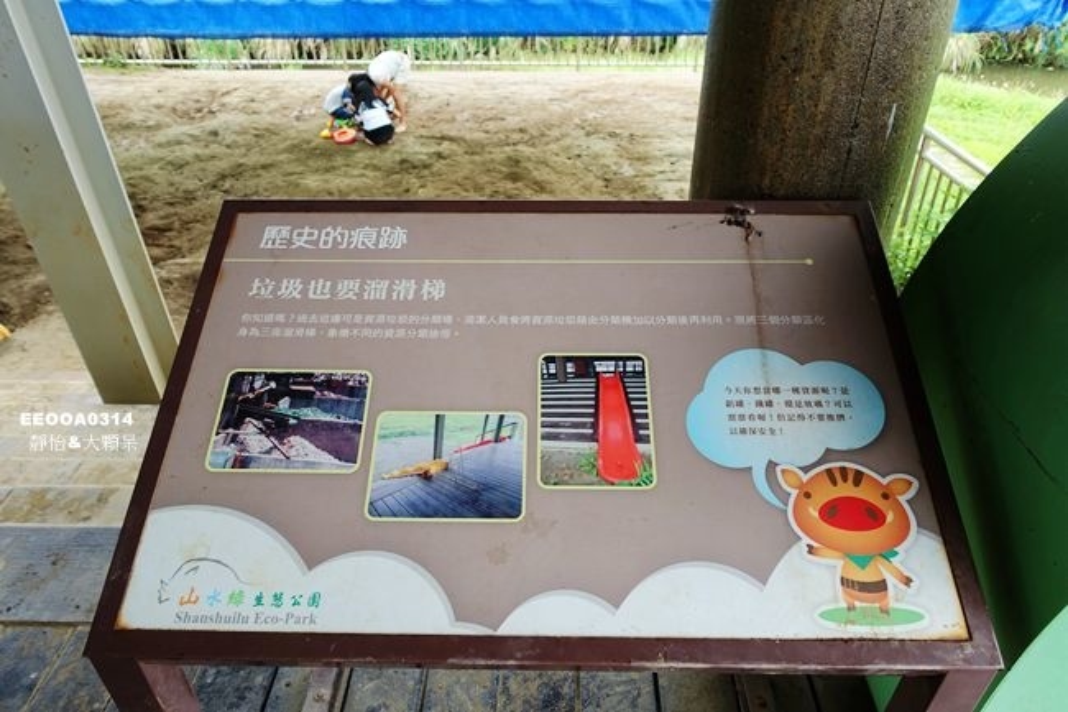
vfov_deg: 53.1
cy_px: 356
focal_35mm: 24
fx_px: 712
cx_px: 534
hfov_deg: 73.8
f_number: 3.5
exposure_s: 1/80
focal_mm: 8.8
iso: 125
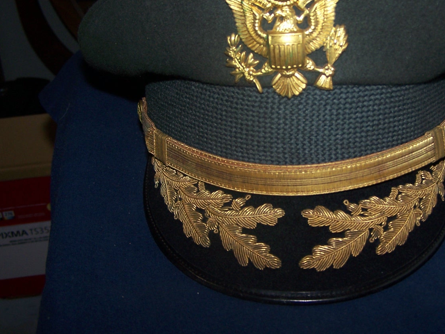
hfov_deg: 35.9
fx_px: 681
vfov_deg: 27.5
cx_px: 287
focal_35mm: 53
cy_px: 130
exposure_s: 1/60
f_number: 2.8
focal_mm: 6.3
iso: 80
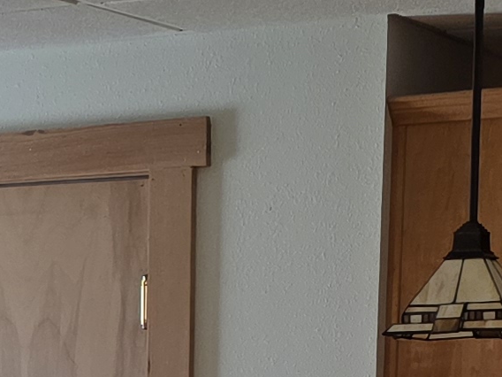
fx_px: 2349
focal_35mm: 162
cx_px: -88
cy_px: 747
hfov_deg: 12.0
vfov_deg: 8.7
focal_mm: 6.3
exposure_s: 1/120
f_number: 1.7
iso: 200
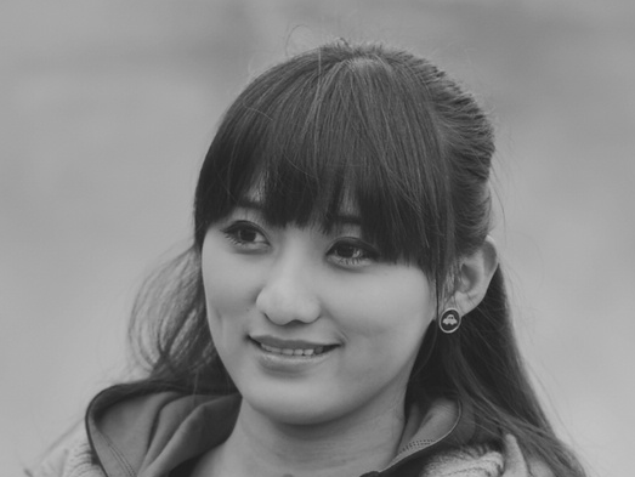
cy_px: 504
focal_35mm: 124
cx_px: 278
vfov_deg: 11.8
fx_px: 2276
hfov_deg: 15.9
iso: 200
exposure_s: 1/250
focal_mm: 50
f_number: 2.8
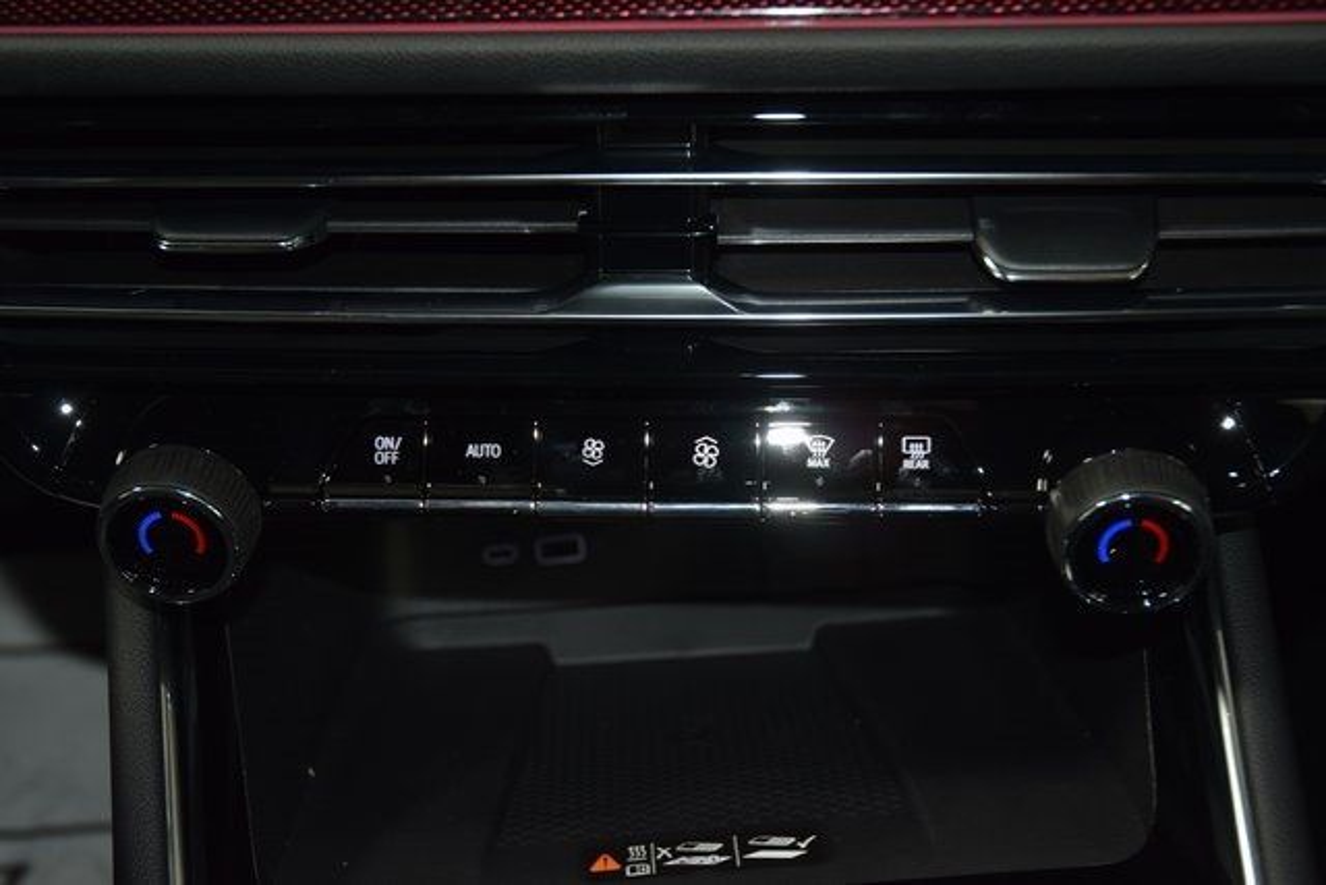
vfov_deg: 25.8
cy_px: 442
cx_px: 663
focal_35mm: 52
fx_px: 1934
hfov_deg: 37.8
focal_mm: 35
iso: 560
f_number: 4.2
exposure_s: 1/20
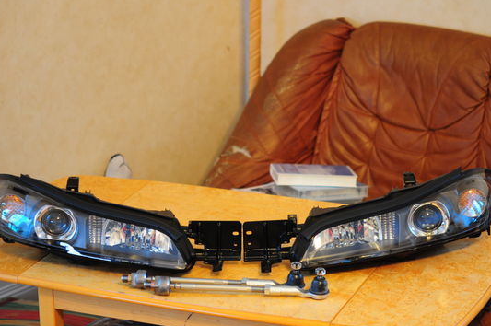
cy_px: 177
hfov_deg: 18.9
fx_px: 1471
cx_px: 243
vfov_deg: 12.6
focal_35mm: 108
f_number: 2.8
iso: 500
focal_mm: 60
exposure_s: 1/5
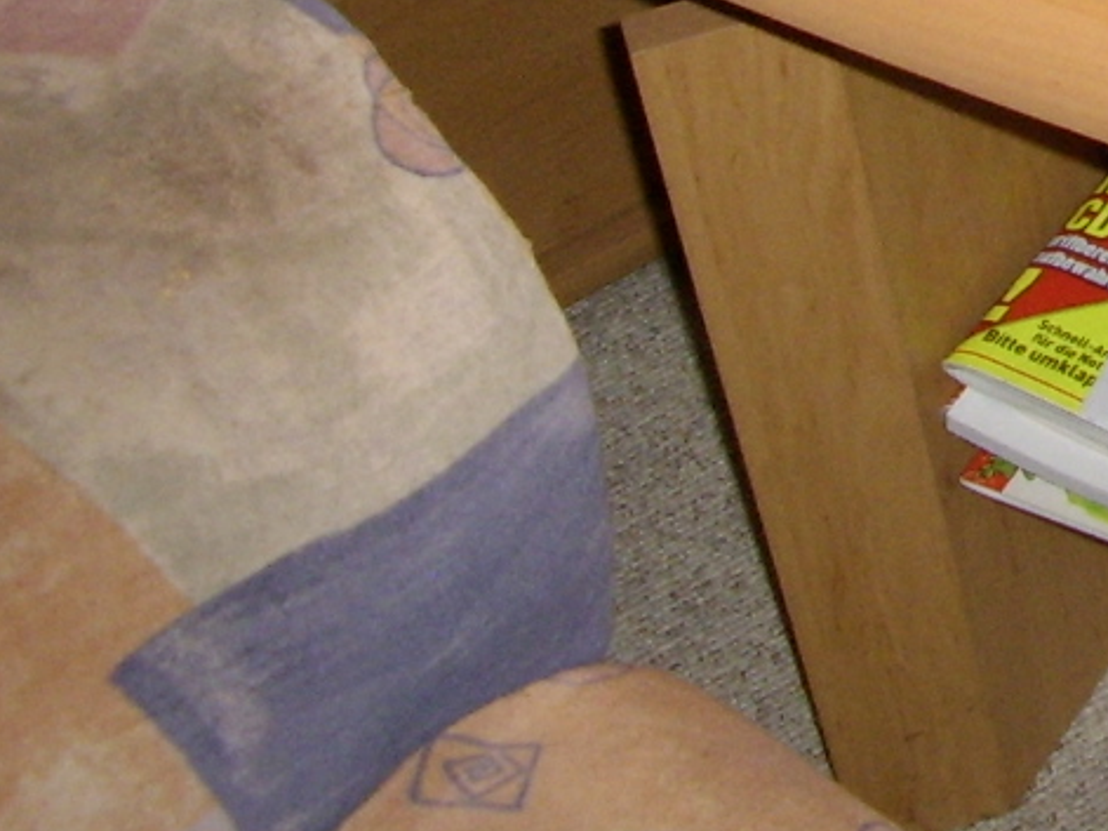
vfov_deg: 13.9
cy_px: -292
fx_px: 3264
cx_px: 1868
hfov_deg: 16.7
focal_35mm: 102
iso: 183
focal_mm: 5.8
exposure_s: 1/30
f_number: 2.9
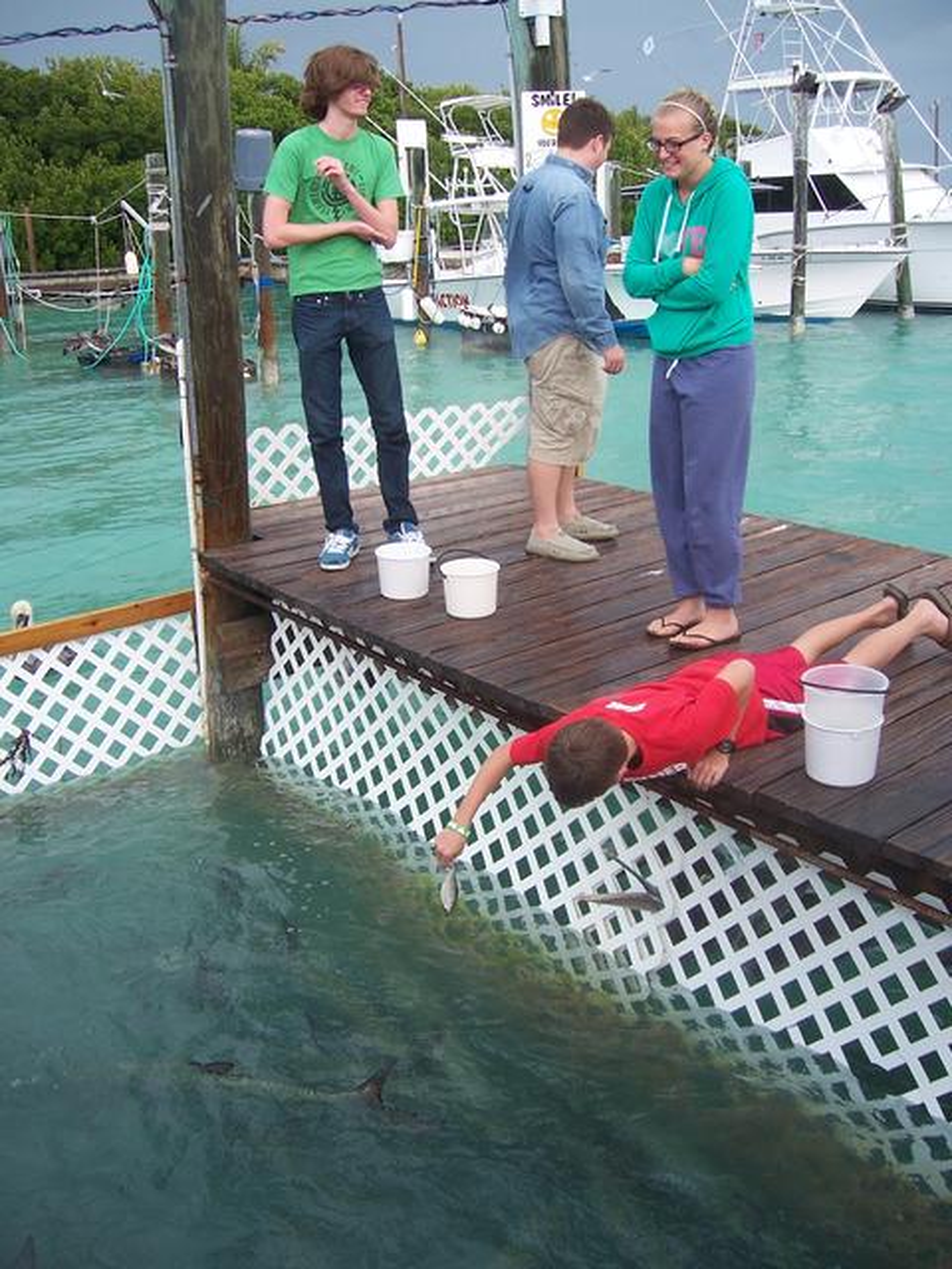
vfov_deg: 51.4
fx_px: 1320
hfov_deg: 39.7
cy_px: 634
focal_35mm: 36
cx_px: 476
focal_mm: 6
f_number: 3
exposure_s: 1/350
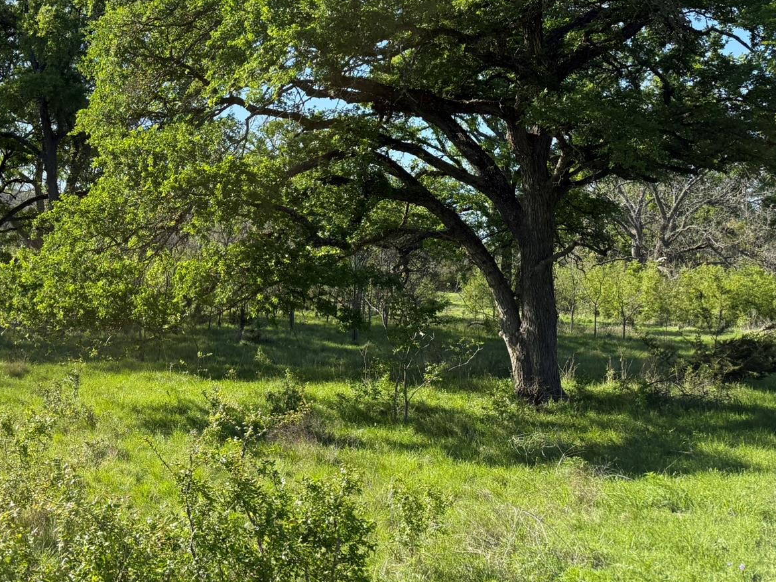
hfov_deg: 42.7
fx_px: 942
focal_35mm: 42
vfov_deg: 34.0
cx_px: 155
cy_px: 192
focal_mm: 6.76
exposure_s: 1/2299
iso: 100
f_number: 1.78
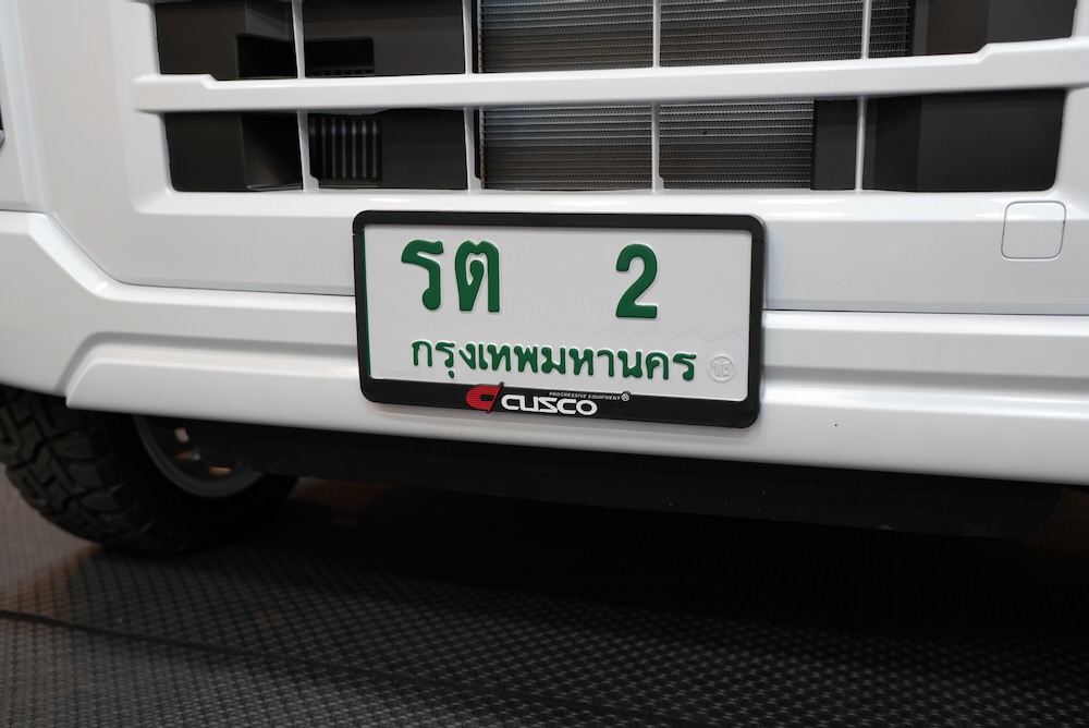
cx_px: 544
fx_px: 1059
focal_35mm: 35
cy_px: 364
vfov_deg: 37.9
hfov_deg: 54.4
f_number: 2.8
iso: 800
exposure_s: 1/80
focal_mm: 35
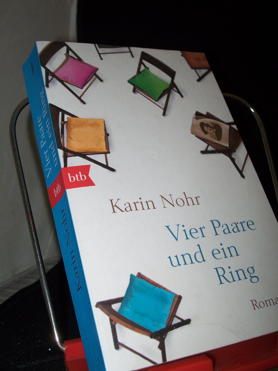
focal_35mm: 42
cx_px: 139
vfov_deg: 44.8
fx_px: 450
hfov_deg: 34.3
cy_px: 186
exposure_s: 1/60
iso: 80
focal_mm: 7
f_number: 2.8
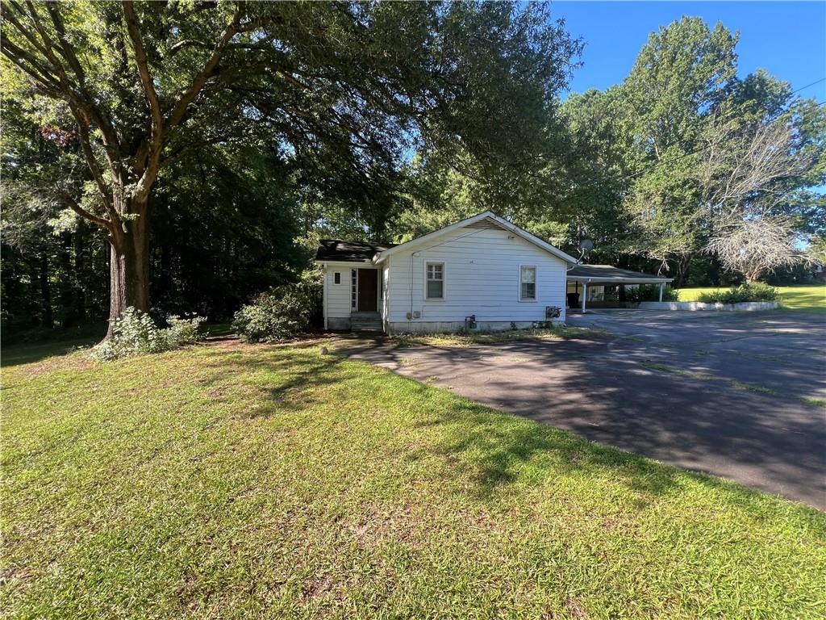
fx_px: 310
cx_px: 413
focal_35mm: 13
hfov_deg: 106.2
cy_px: 310
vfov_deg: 89.9
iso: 32
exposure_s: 1/247
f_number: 1.8
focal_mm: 1.57
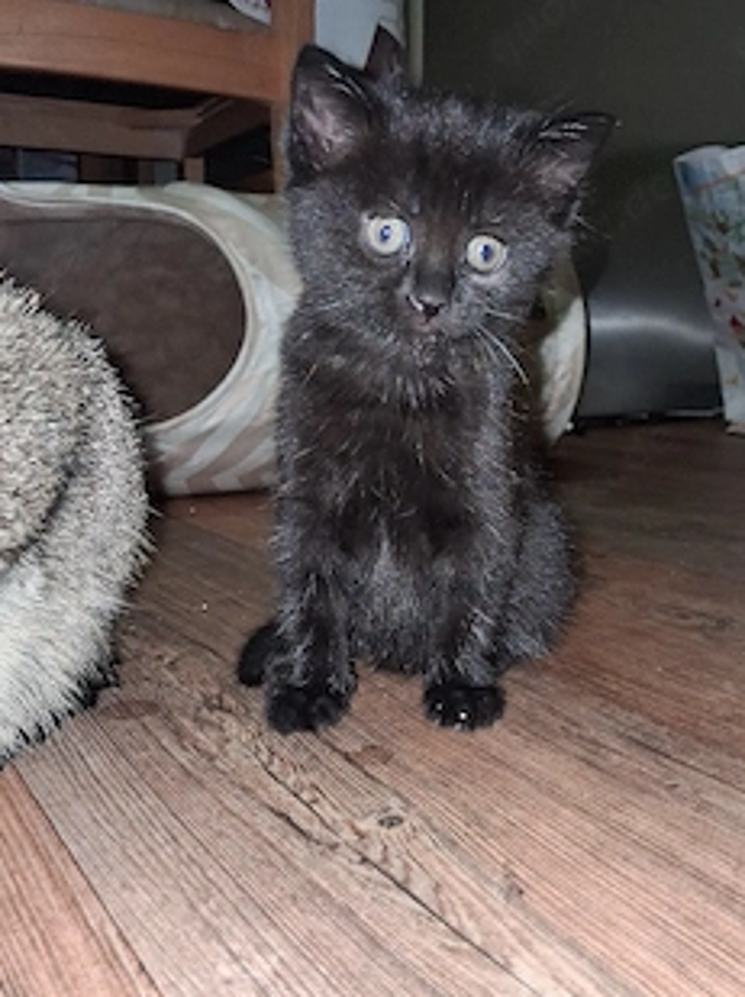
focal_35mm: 35
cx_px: 403
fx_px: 1006
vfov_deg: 52.6
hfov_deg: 40.6
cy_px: 529
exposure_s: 1/100
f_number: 1.8
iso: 400
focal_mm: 4
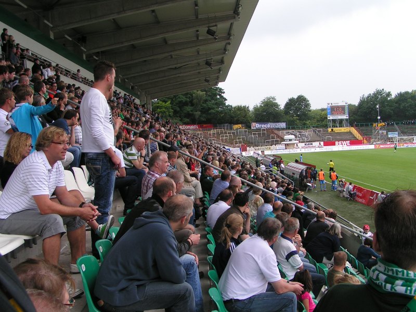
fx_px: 457
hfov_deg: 49.0
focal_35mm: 38
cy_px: 156
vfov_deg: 37.7
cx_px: 208
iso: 50
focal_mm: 5.8
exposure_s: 1/80
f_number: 5.6
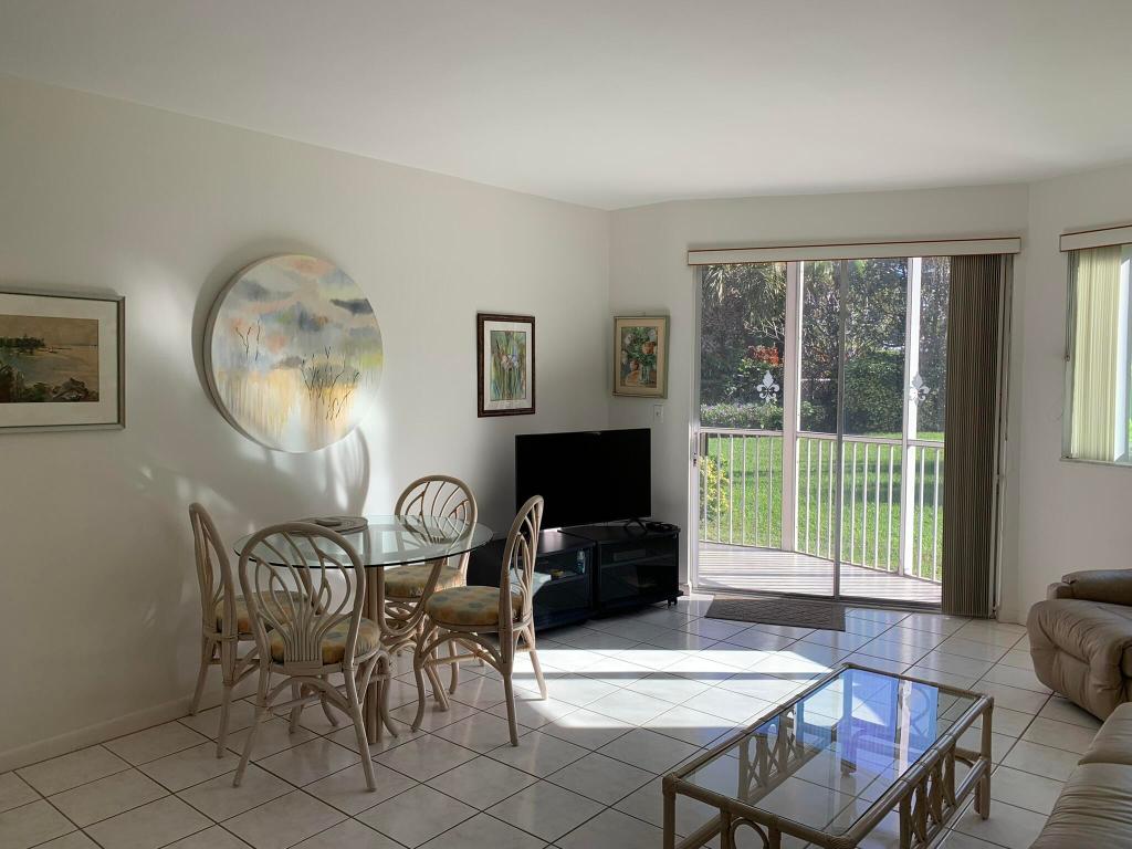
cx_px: 566
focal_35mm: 26
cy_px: 424
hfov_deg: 67.3
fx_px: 850
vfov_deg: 53.1
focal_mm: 4.25
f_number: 1.8
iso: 25
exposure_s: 1/272
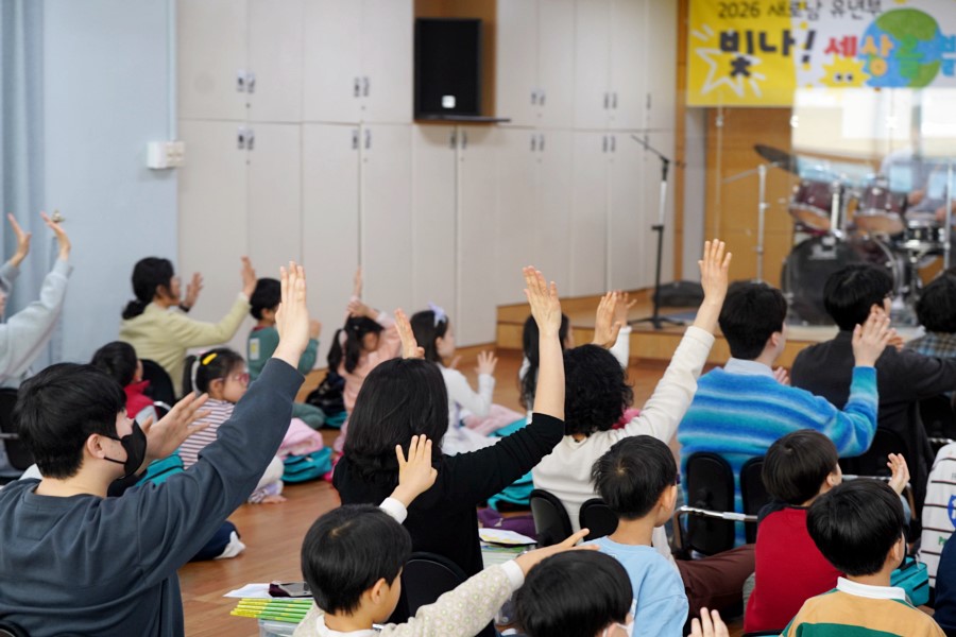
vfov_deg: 18.2
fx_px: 1992
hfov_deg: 27.0
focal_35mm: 75
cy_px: 318
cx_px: 478
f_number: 4
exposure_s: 1/160
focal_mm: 75
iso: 1000
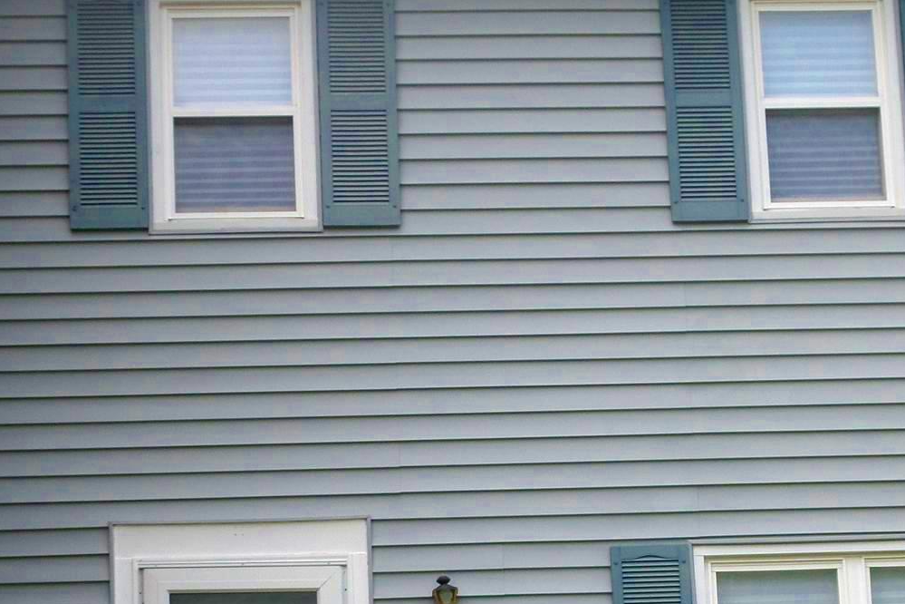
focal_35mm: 113
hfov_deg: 18.1
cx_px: 505
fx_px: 2840
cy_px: 580
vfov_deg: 12.0
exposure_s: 1/350
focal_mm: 9.6
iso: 80
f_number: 4.4
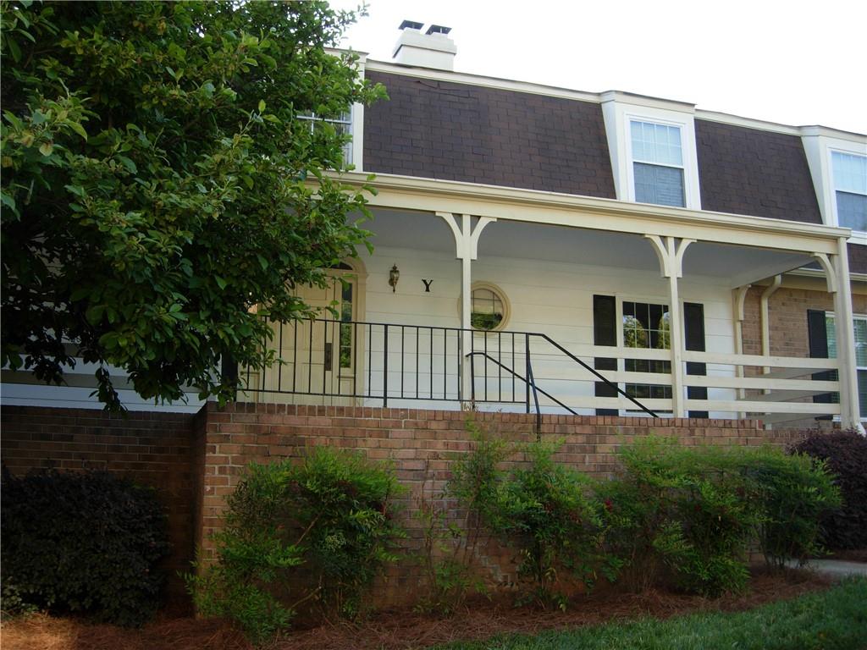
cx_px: 434
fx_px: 902
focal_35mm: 36
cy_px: 325
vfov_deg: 39.7
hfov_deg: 51.4
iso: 50
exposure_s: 1/108
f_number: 3.4
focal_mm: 7.5
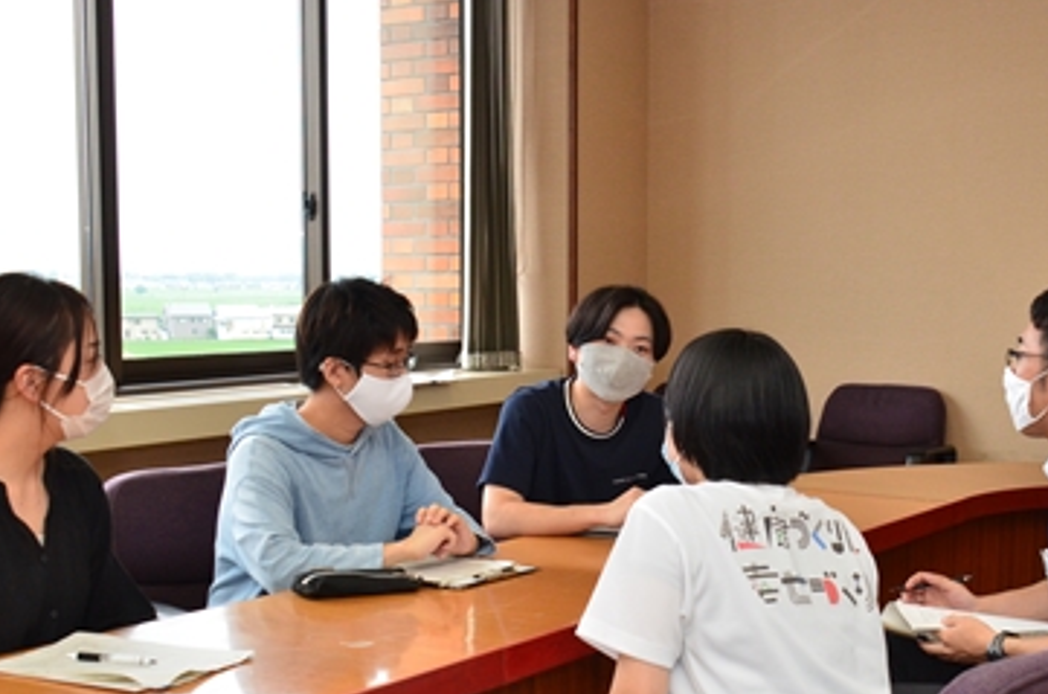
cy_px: 431
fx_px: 1569
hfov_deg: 36.8
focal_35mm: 54
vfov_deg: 24.9
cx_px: 615
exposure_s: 1/250
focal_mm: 26
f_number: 6.3
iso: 1250
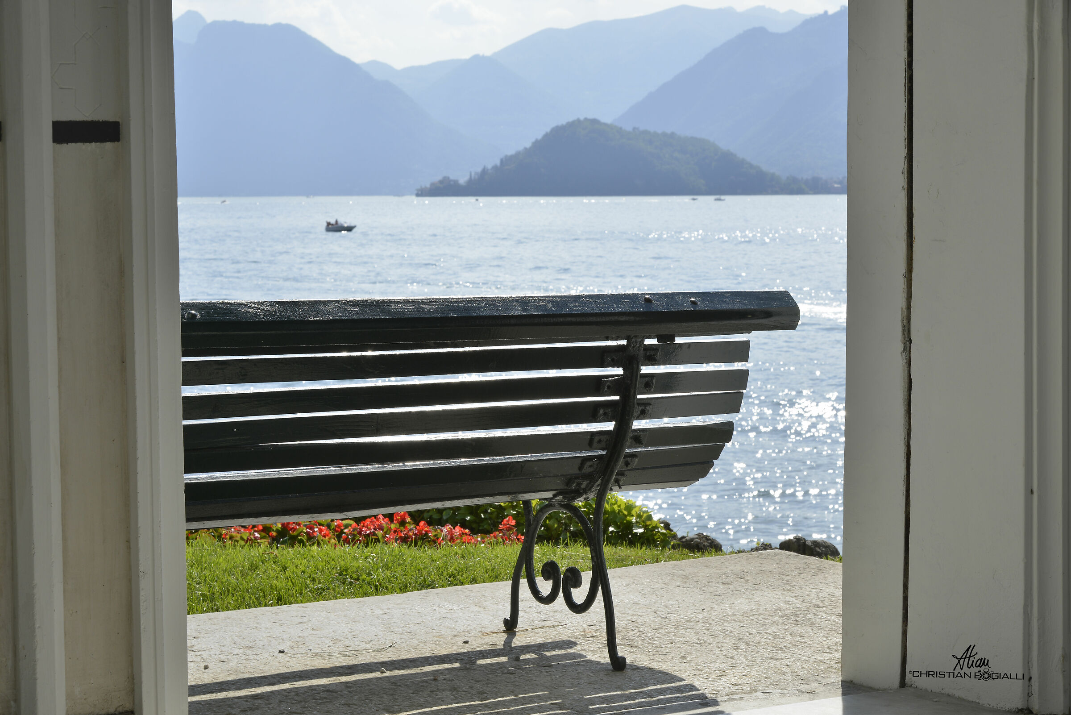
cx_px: 536
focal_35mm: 78
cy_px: 358
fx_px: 2321
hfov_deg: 26.0
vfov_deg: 17.5
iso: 200
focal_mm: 78
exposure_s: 1/125
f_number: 14
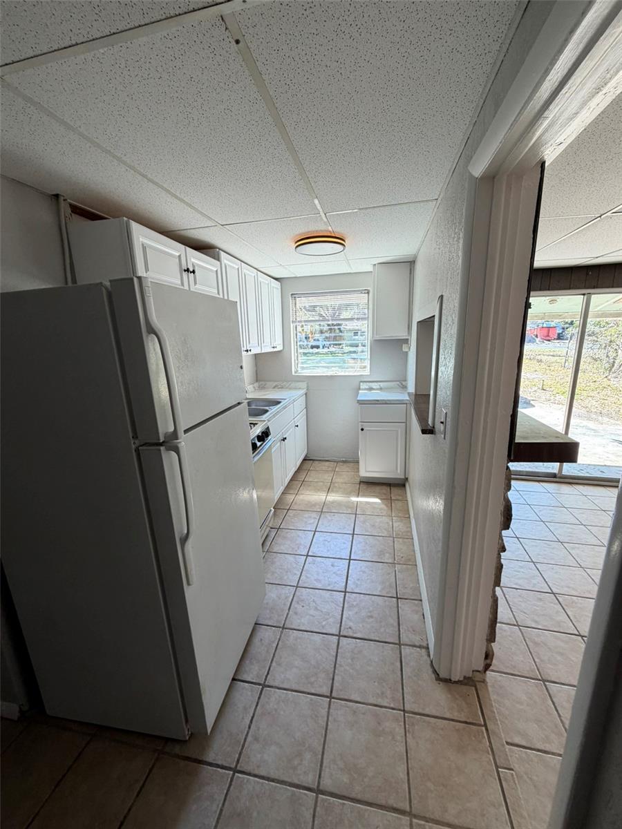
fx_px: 335
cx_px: 311
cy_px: 414
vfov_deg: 102.1
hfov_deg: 85.7
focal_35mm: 14
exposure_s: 1/121
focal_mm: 2.22
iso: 100
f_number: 2.2
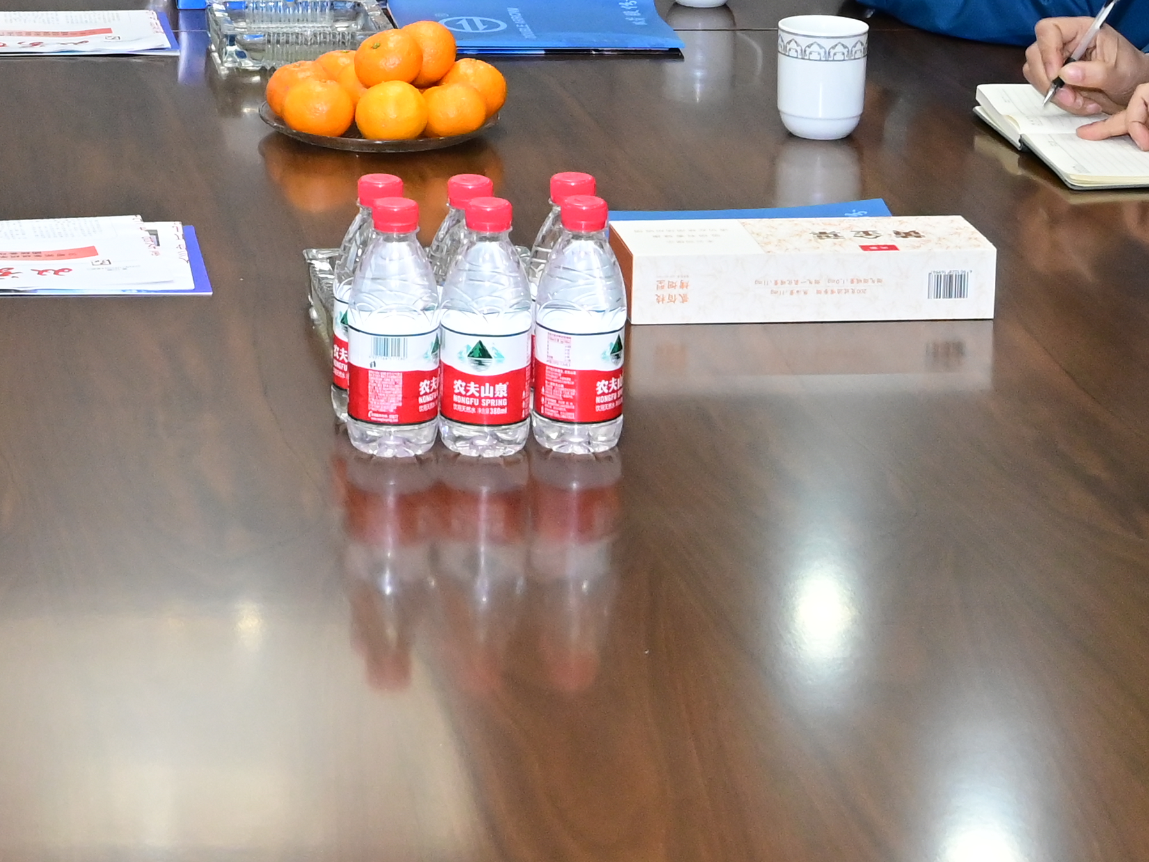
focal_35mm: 112
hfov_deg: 17.2
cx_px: -12
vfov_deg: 13.0
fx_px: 3705
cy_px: -116
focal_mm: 34.5
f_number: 10
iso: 4000
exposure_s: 1/60
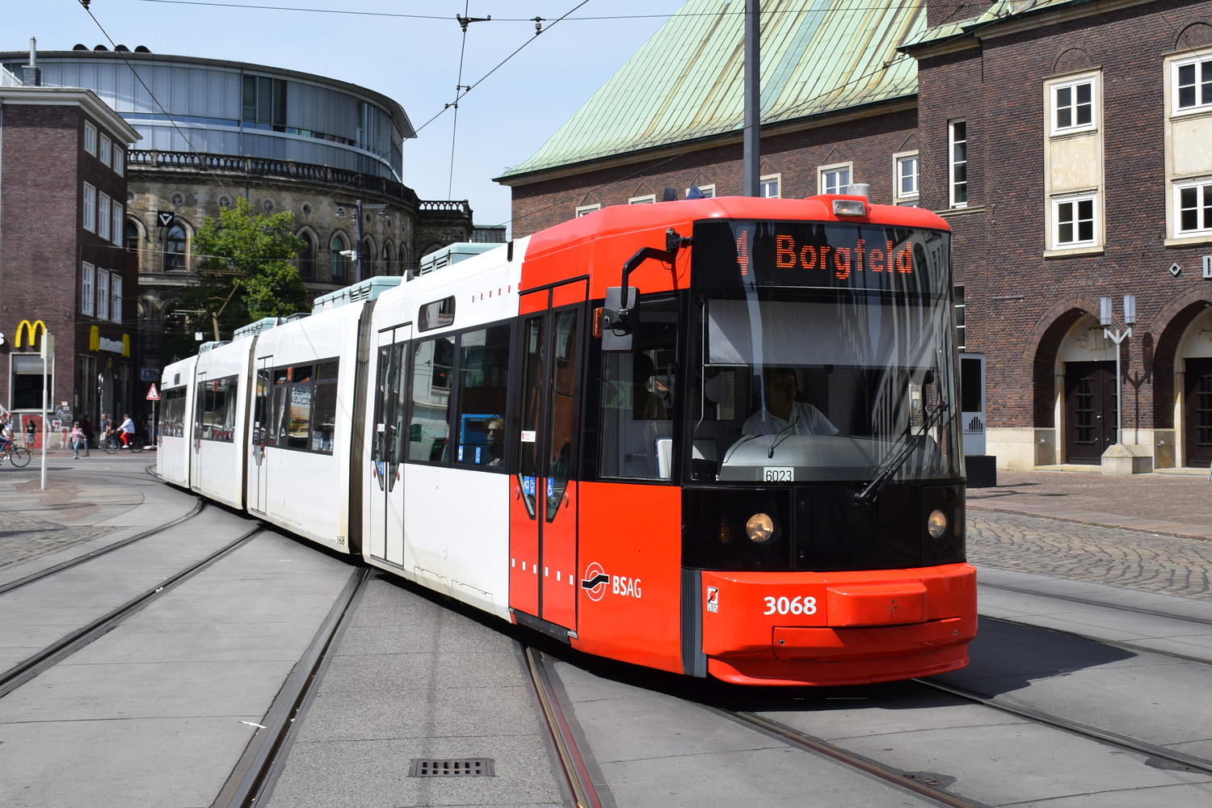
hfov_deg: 53.1
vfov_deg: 36.9
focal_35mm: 36
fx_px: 1212
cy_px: 404
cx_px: 606
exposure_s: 1/400
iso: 200
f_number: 10
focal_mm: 24
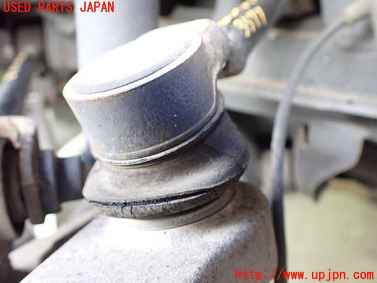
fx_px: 327
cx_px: 188
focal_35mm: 30
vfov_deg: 46.8
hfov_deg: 60.0
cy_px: 142
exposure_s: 1/60
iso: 800
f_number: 2.3
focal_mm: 5.4
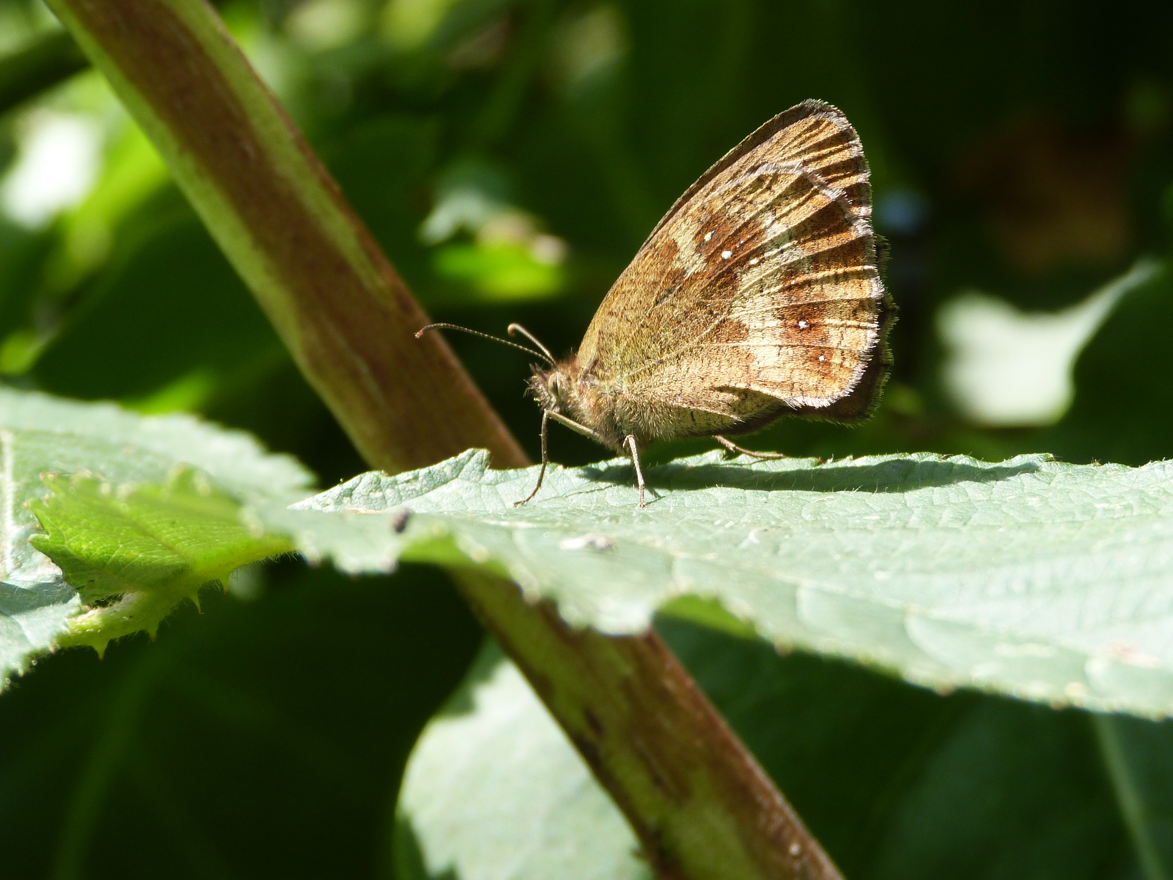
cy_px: 347
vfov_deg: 9.4
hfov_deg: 12.5
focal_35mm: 158
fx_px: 5354
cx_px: 734
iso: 100
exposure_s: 1/200
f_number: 4
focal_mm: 22.3
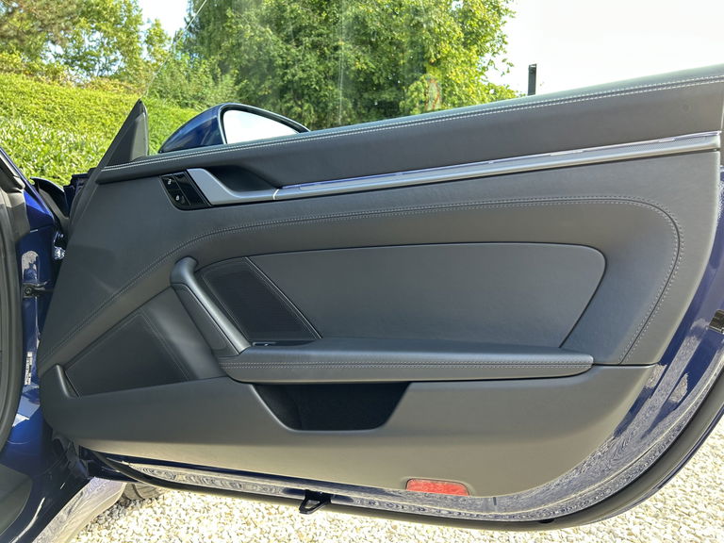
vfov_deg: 53.1
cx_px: 362
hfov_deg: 67.3
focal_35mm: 26
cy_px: 272
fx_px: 544
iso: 32
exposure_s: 1/121
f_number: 1.5
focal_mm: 5.7
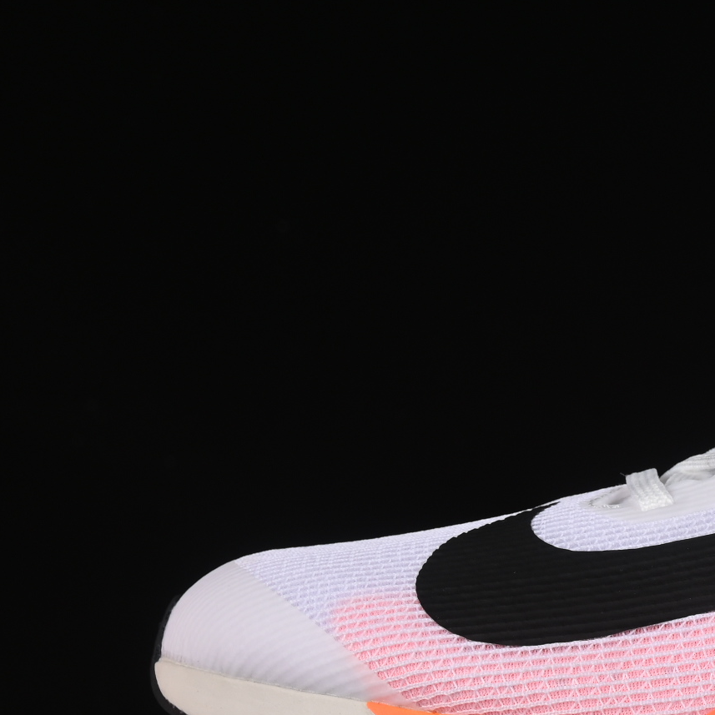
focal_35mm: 207
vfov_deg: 8.5
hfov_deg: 8.3
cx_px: 959
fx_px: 4837
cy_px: 398
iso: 160
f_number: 9
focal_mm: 50
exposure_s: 1/80
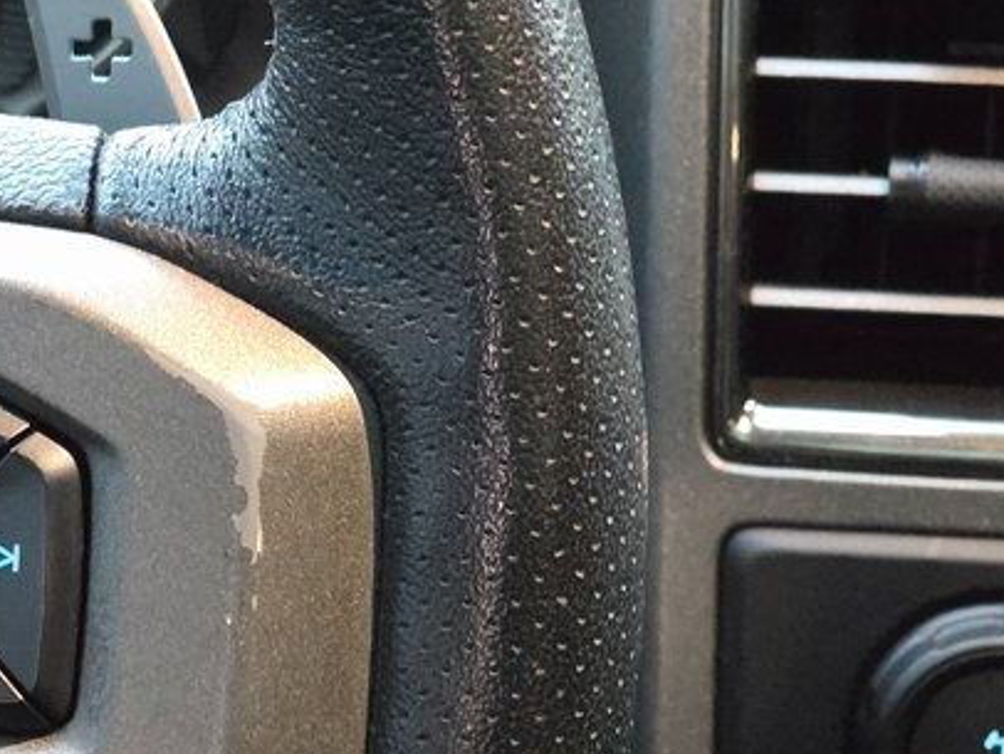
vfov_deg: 8.5
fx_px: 5050
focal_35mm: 174
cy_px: 569
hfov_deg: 11.2
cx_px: -52
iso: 2000
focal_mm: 7.9
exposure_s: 1/33
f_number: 2.4
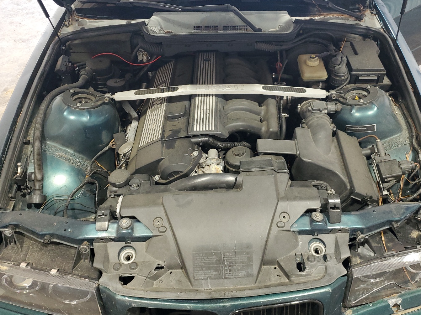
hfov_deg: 58.3
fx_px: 377
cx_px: 229
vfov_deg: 45.4
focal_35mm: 31
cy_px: 142
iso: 135
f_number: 1.5
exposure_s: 1/60.2
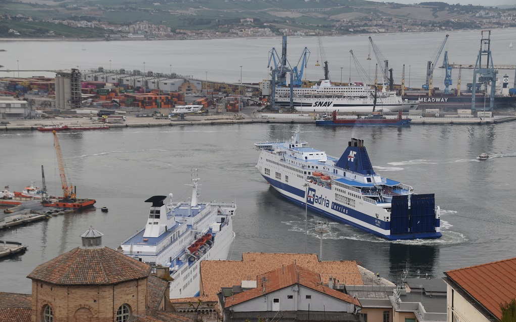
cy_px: 168
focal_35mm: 131
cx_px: 259
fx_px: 1835
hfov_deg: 16.0
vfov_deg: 10.0
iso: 200
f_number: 7.1
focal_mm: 85
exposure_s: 1/800
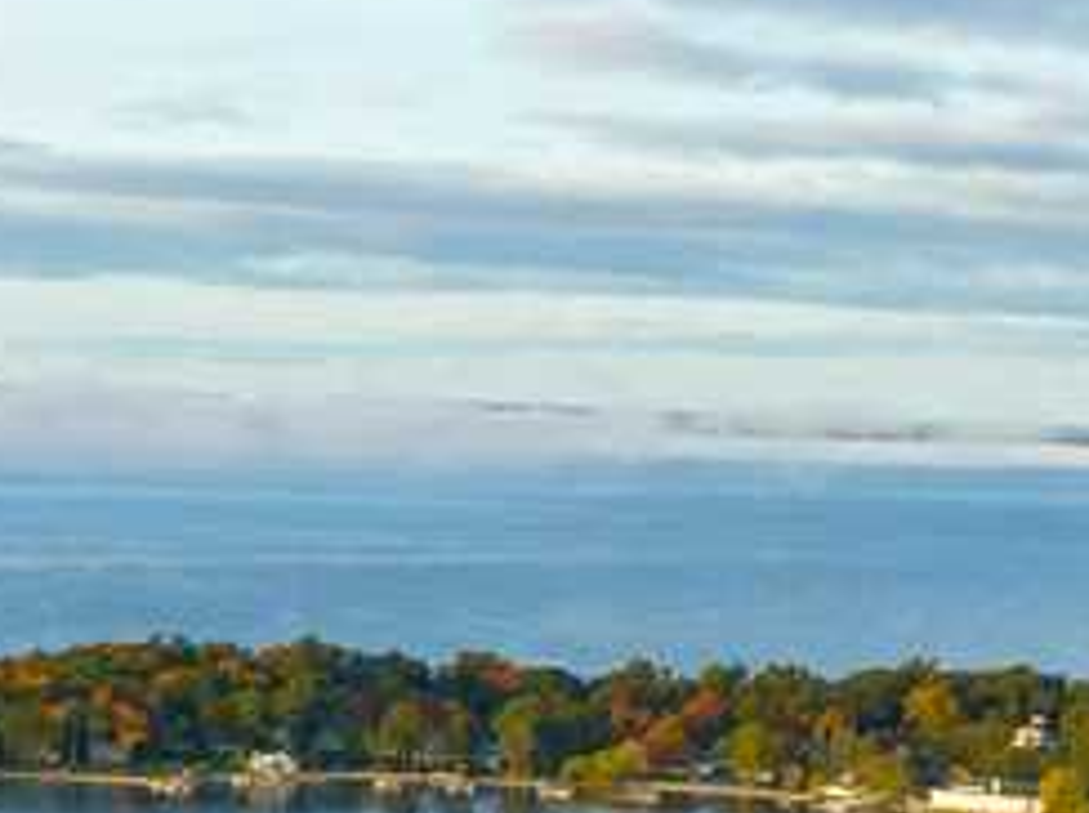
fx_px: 3956
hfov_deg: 14.8
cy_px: 1139
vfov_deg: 11.3
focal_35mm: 126
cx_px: -460
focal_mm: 12.29
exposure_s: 1/50
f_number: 4.5
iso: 100
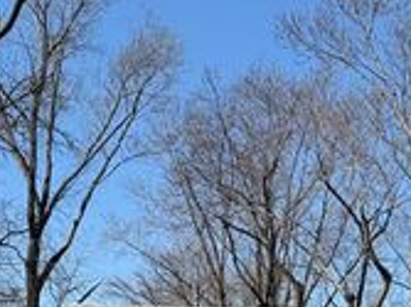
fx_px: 854
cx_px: 327
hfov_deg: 26.6
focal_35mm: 72
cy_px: 402
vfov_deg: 18.9
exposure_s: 1/3953
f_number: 1.78
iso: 80
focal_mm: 6.76
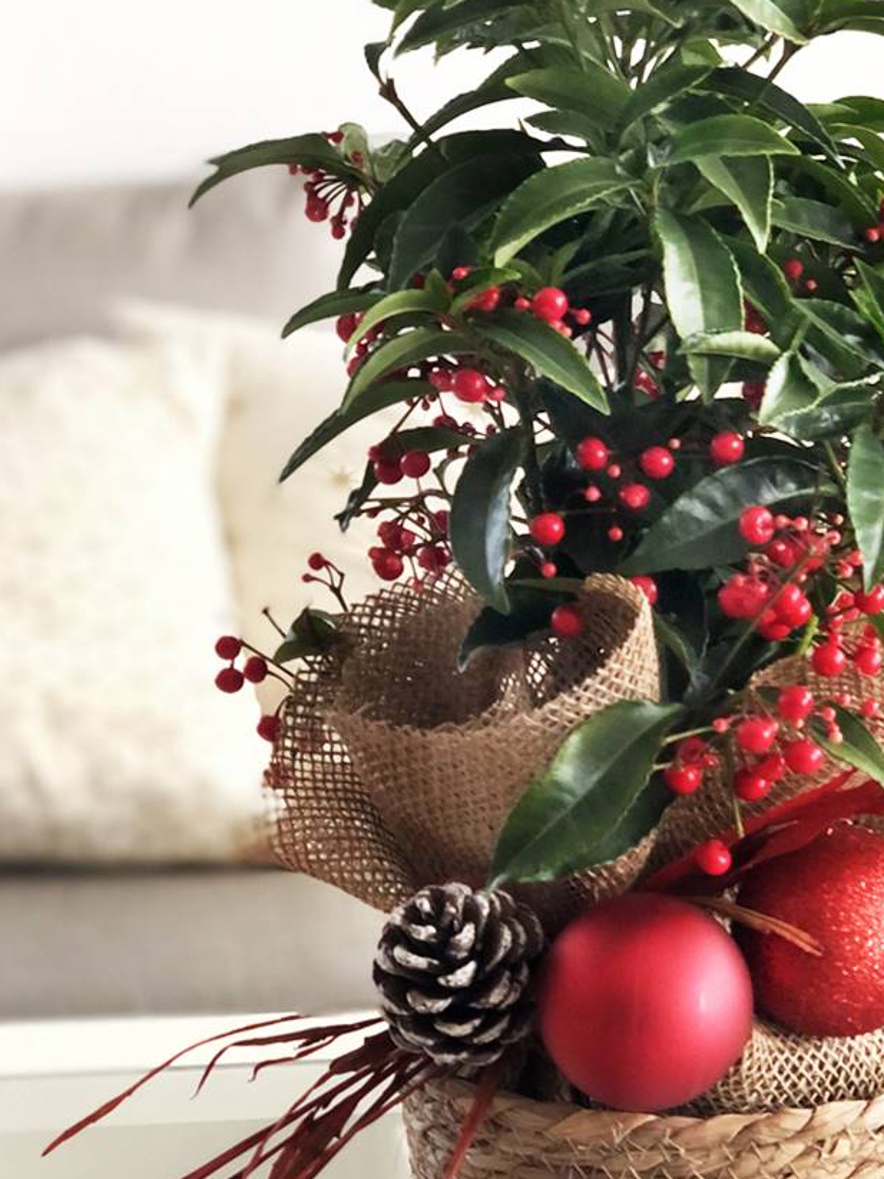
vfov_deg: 21.5
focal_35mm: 91
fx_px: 3099
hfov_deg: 16.1
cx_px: 722
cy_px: 749
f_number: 2.4
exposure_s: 1/40
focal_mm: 6
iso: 100
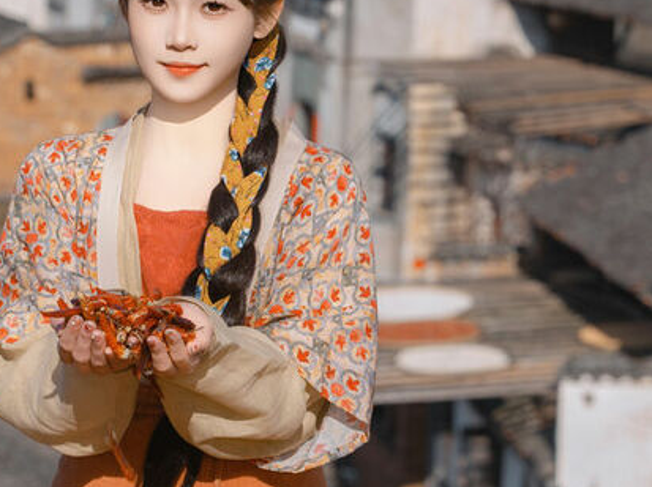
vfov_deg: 8.0
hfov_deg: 10.6
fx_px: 3500
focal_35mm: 186
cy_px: 238
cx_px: 388
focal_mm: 76
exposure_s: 1/250
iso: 50
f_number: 5.6
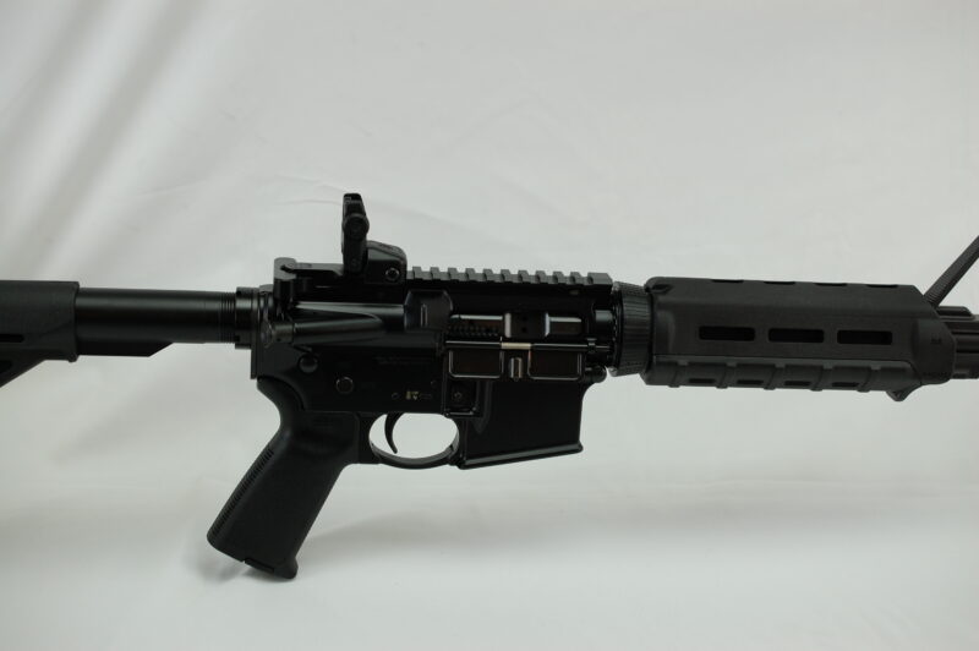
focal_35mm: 60
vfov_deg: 22.6
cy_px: 326
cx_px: 490
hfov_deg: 33.4
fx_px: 1630
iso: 400
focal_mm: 40
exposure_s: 1/80
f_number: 4.5
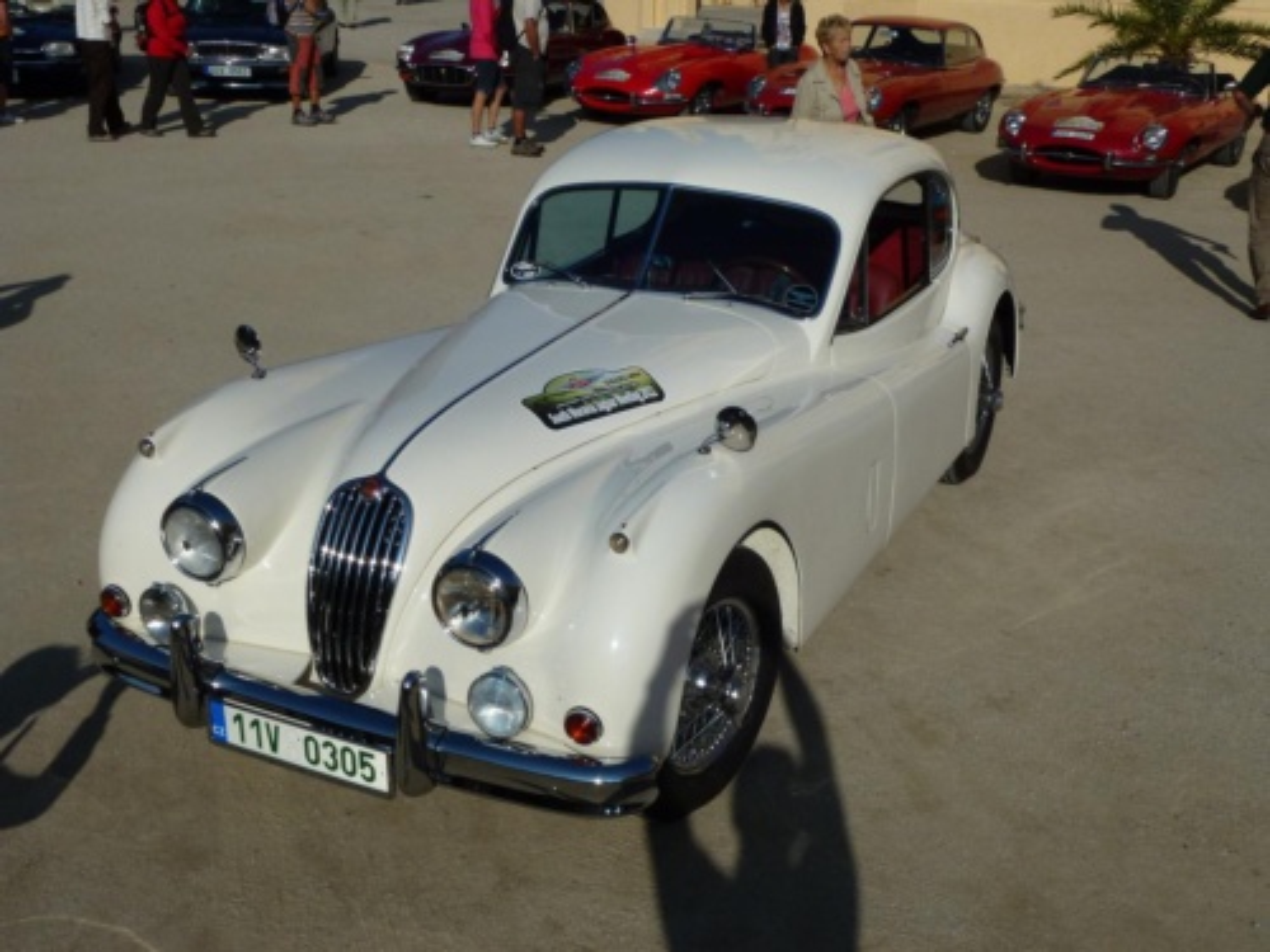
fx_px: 1394
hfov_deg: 49.0
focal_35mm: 38
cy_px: 476
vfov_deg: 37.7
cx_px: 635
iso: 100
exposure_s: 1/2500
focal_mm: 6.8
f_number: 4.5
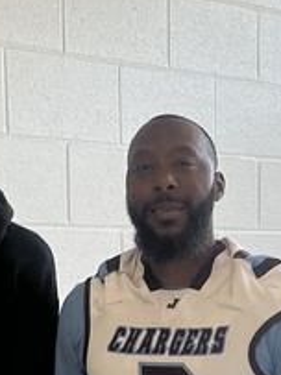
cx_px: 63
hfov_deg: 11.3
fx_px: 1419
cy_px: 480
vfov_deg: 14.5
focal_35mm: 131
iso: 50
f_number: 1.6
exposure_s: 1/120
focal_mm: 5.1
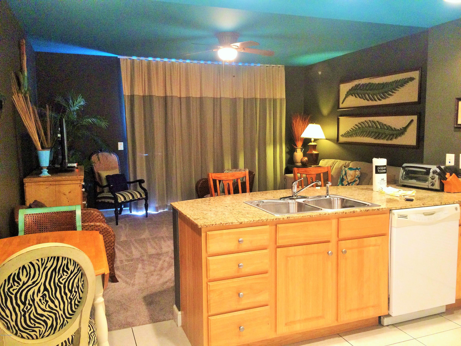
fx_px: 386
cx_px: 230
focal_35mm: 29
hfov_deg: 61.7
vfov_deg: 48.2
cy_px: 173
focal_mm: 4.15
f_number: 2.2
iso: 250
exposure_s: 1/30
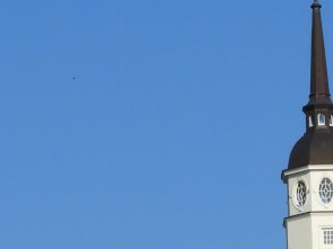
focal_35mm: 415
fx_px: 3991
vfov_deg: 3.5
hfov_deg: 4.8
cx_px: 373
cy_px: 498
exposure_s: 1/1250
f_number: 4.5
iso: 100
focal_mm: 15.2
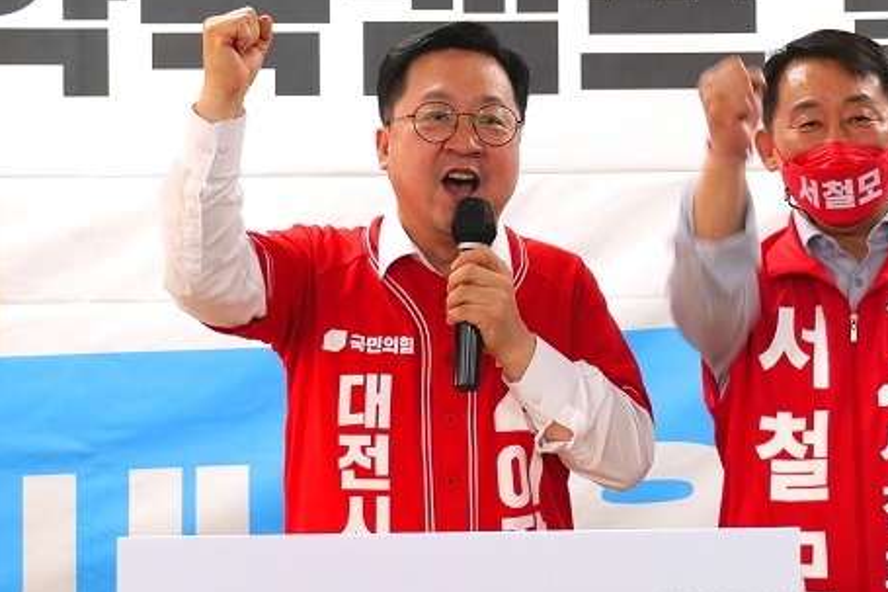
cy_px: 330
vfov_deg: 26.0
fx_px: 1282
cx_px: 589
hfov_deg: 37.8
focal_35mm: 52
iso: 125
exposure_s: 1/60
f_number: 2.8
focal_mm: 18
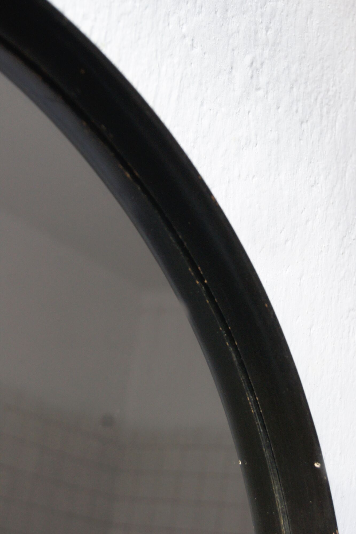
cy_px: 267
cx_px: 178
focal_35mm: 60
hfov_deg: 22.6
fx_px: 890
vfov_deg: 33.4
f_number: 5.6
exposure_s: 1/50
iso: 400
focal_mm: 40
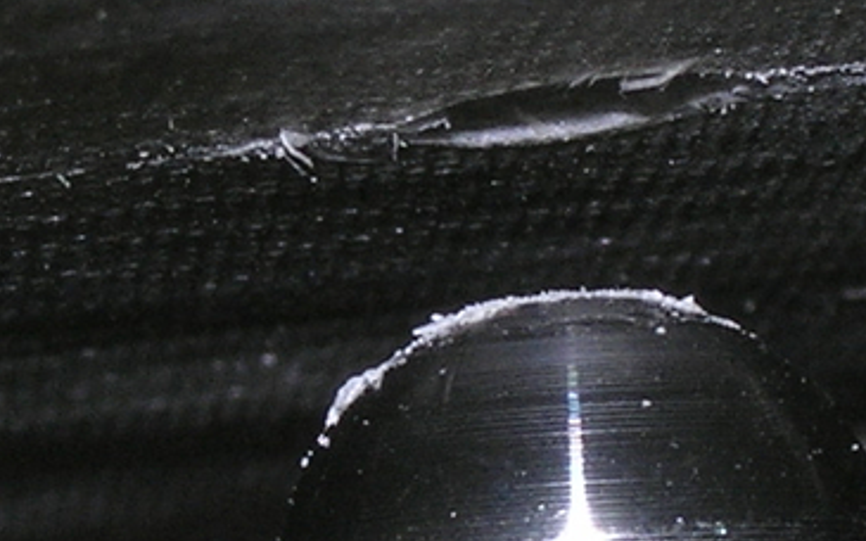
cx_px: 496
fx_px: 13923
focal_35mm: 590
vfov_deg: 2.2
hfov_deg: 3.6
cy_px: 280
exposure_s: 1/60.1
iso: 64
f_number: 8.2
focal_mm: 23.4
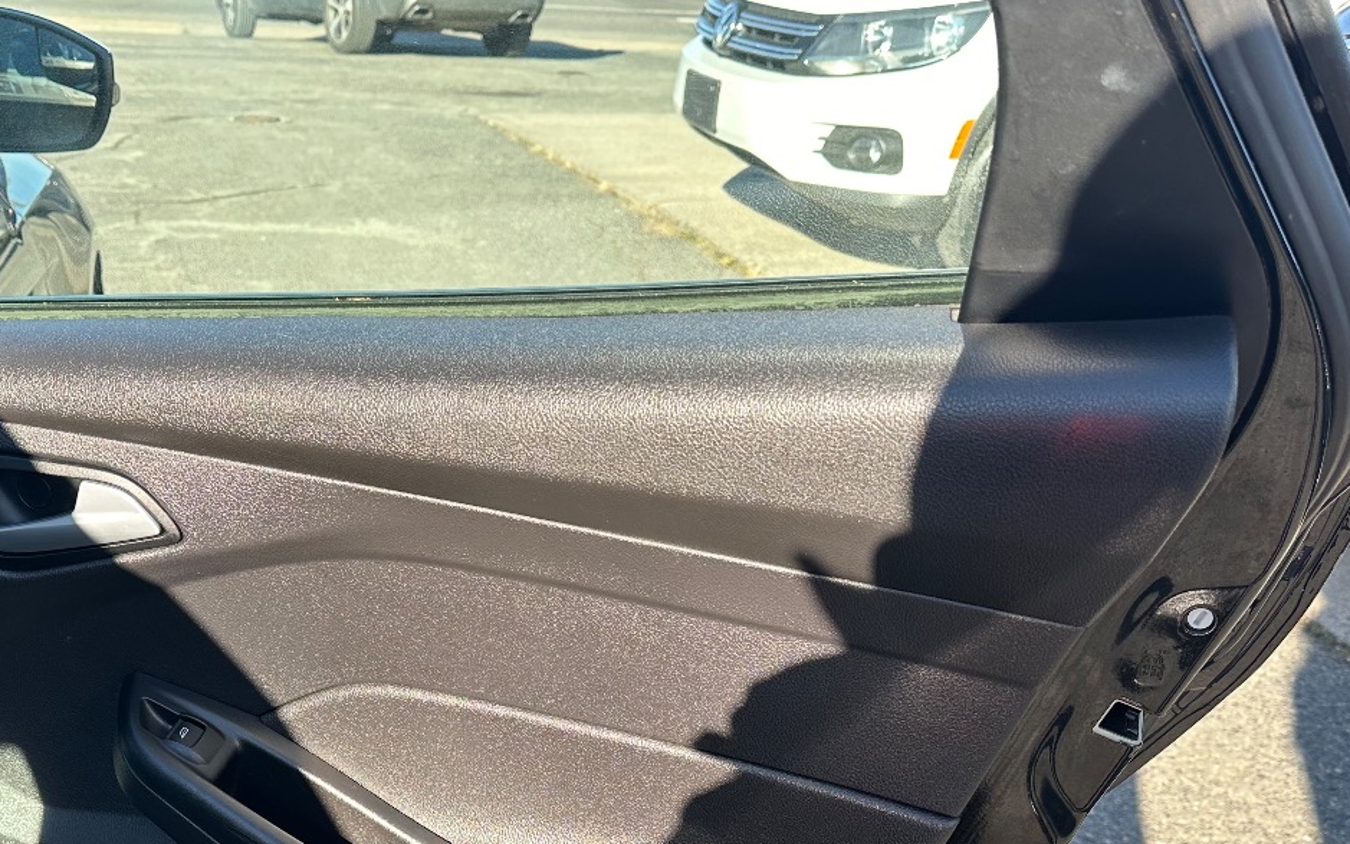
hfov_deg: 49.8
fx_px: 1435
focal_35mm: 39
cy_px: 771
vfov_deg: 31.2
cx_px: 497
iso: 80
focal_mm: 6.86
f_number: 1.78
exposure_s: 1/580
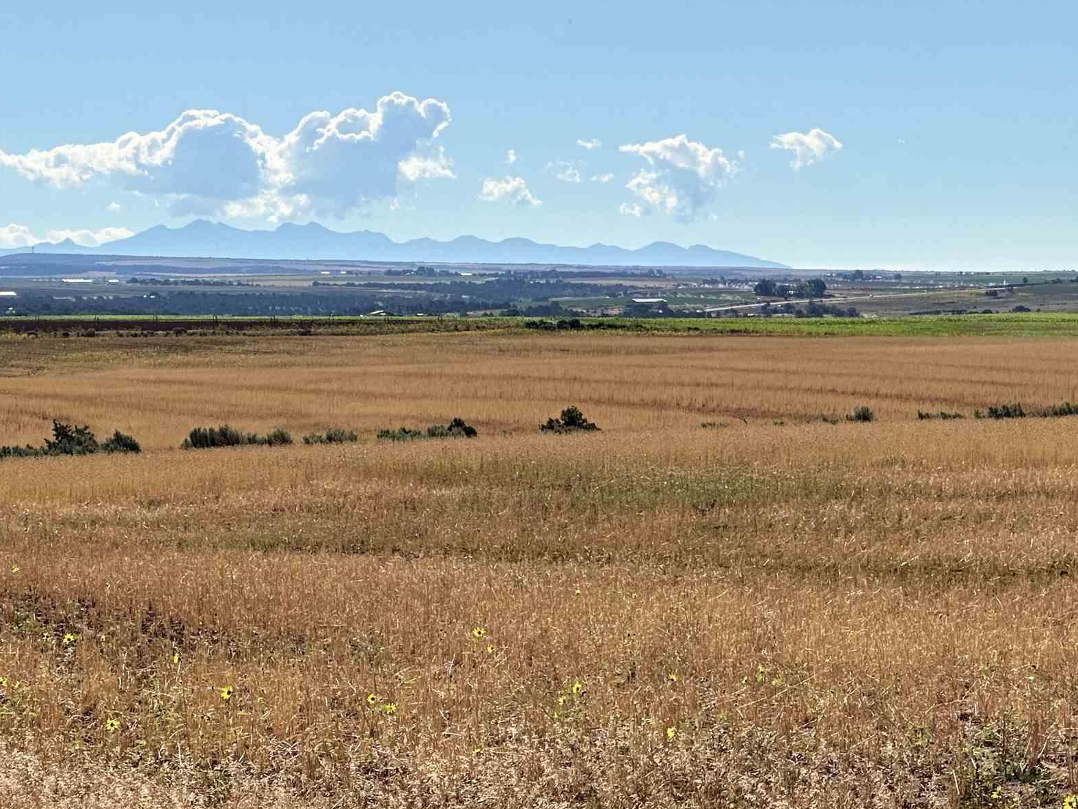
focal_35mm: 150
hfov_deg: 13.2
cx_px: 510
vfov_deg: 9.9
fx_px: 4672
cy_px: 490
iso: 32
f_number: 2.8
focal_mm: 9
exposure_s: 1/1946
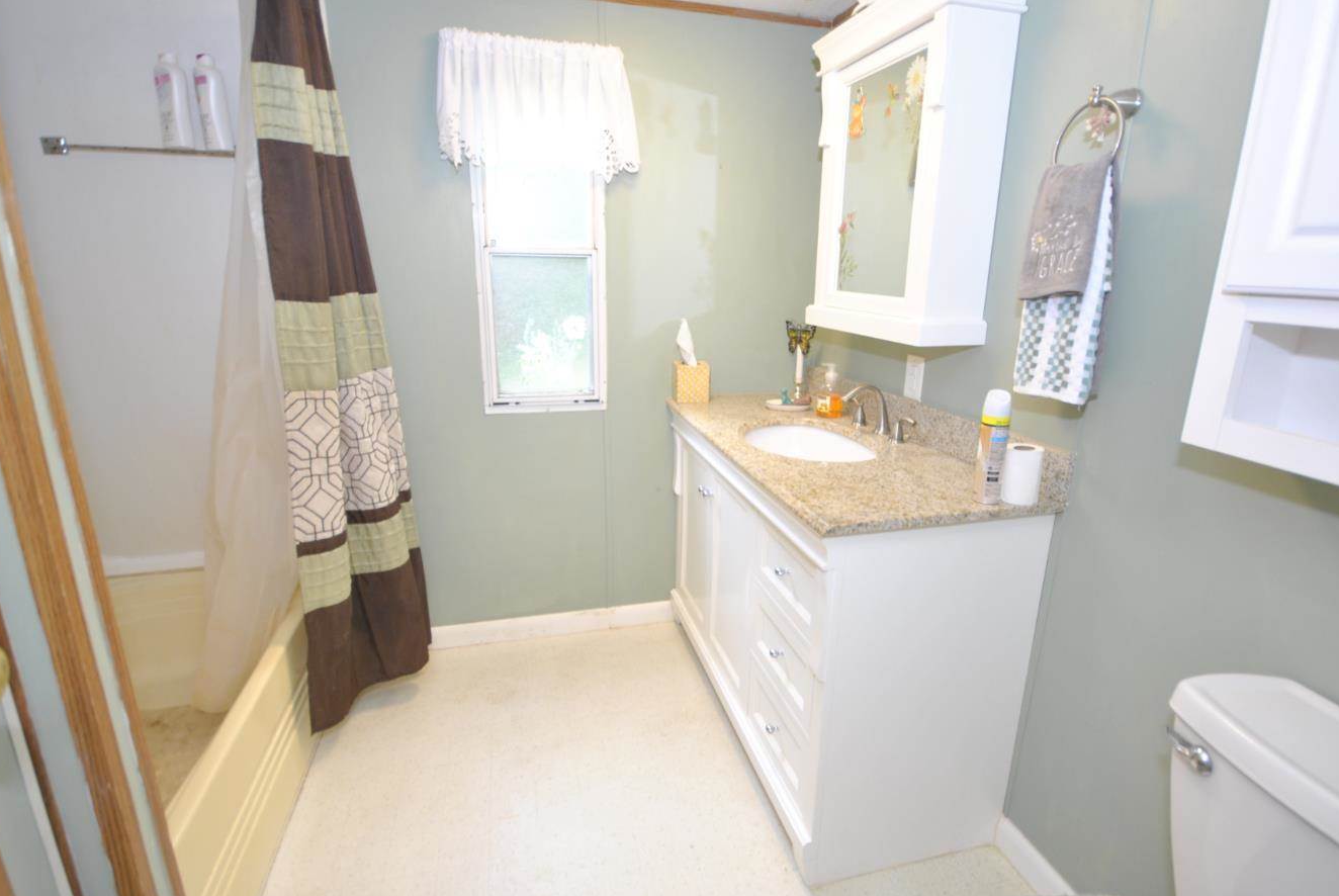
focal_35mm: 17
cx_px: 679
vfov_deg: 70.6
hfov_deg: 93.2
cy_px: 442
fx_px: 633
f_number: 4
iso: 280
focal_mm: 10
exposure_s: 1/30
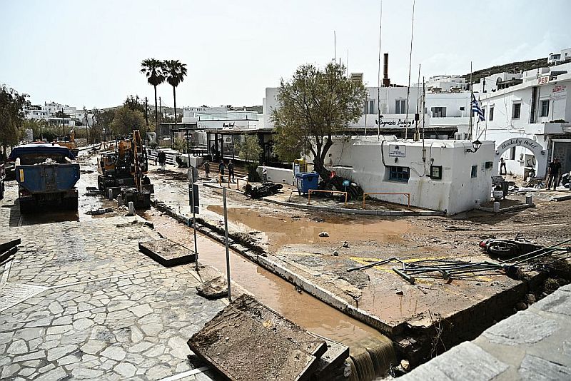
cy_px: 190
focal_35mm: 26
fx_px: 405
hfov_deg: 70.4
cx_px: 286
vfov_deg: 50.4
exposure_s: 1/2500
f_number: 4
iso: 200
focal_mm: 25.5
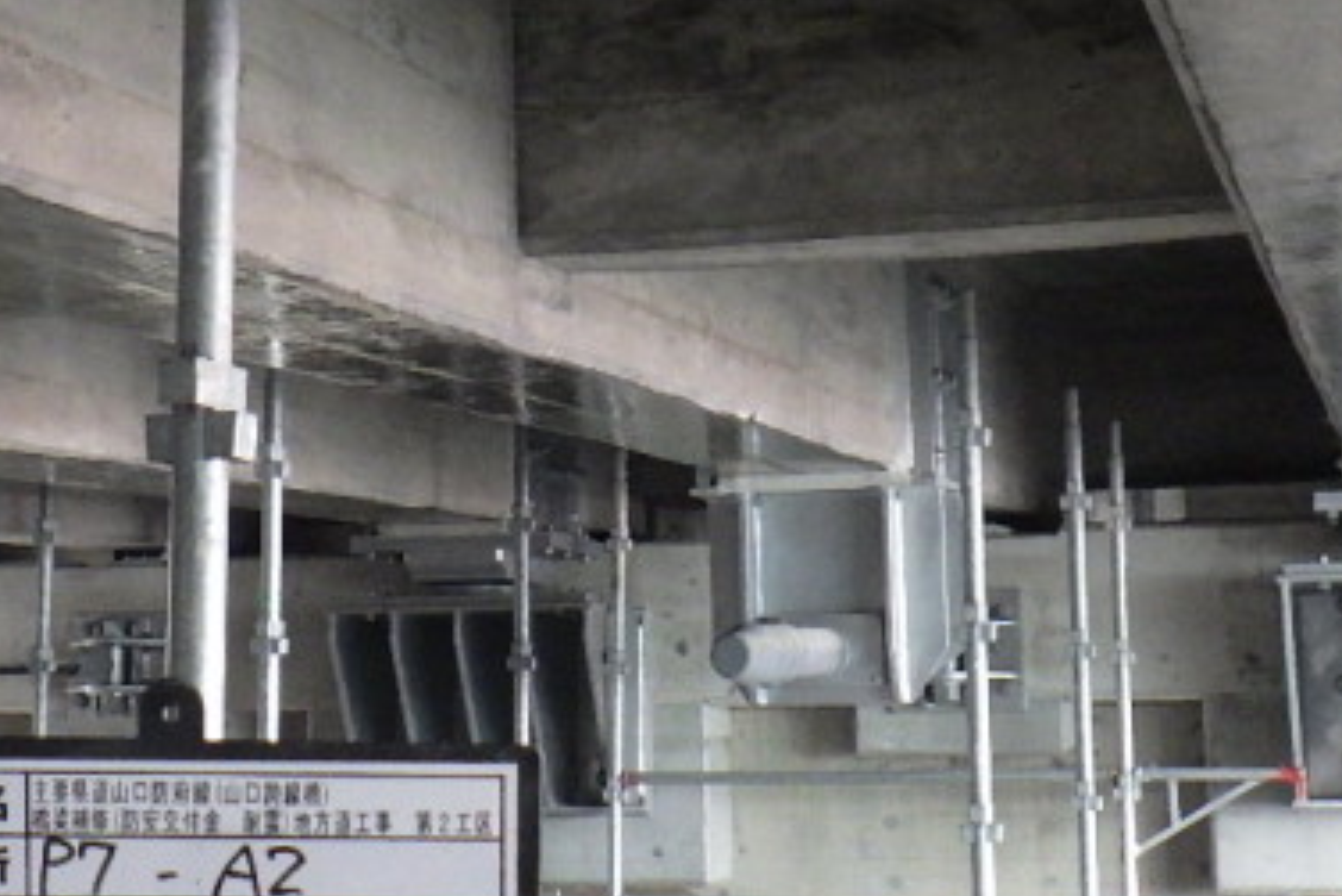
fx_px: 2312
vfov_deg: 21.9
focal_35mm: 62
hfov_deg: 32.3
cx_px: 596
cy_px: 382
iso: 1000
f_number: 3.5
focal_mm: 5
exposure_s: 1/60
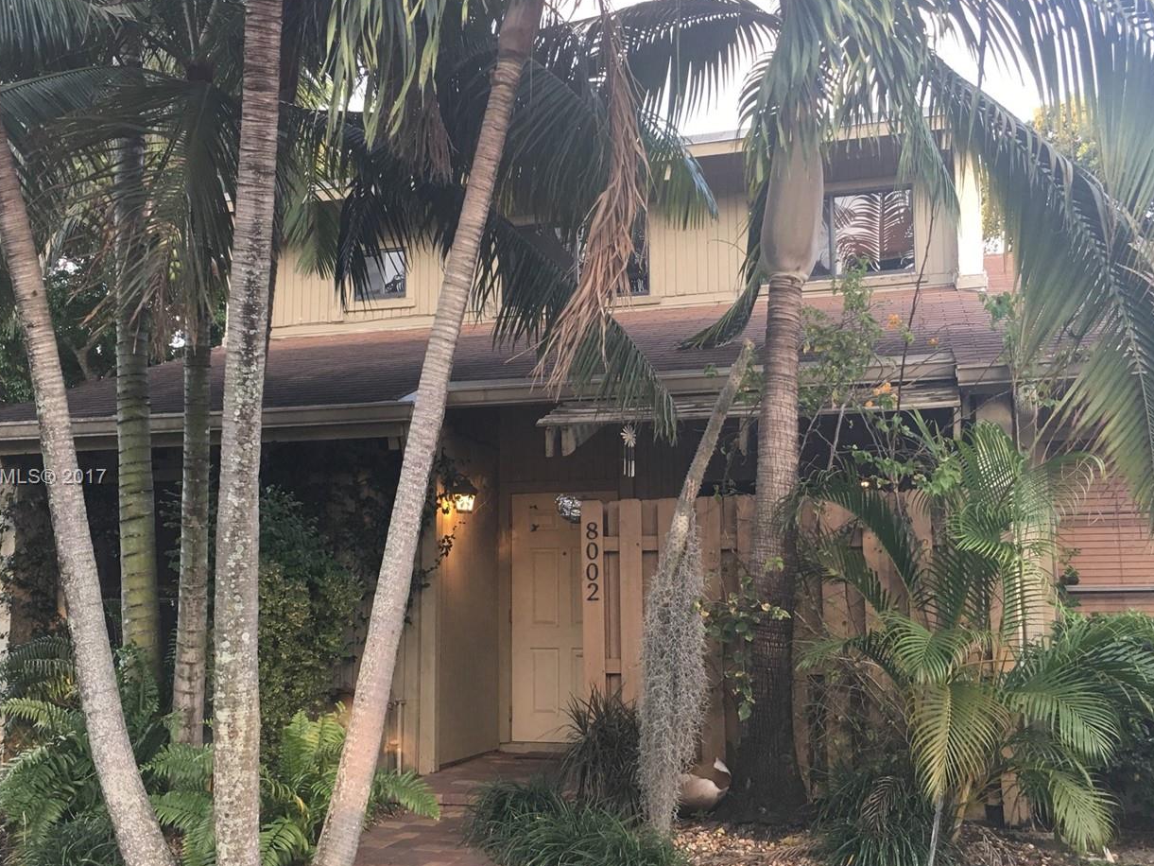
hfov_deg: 49.0
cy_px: 478
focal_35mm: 38
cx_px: 560
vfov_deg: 37.7
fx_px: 1267
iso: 25
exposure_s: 1/30
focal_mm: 4.15
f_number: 2.2
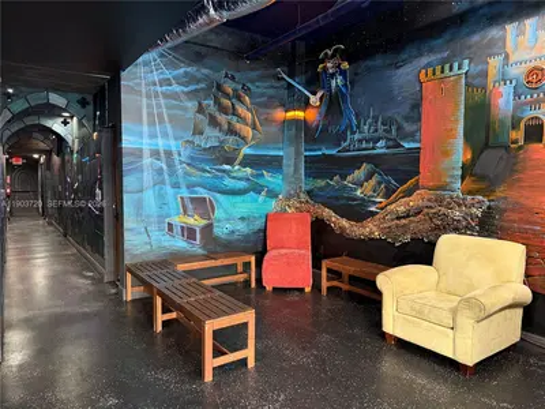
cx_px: 272
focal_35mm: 24
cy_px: 204
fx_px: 378
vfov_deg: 56.8
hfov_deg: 71.6
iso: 800
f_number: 1.78
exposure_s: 1/60
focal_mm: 6.76
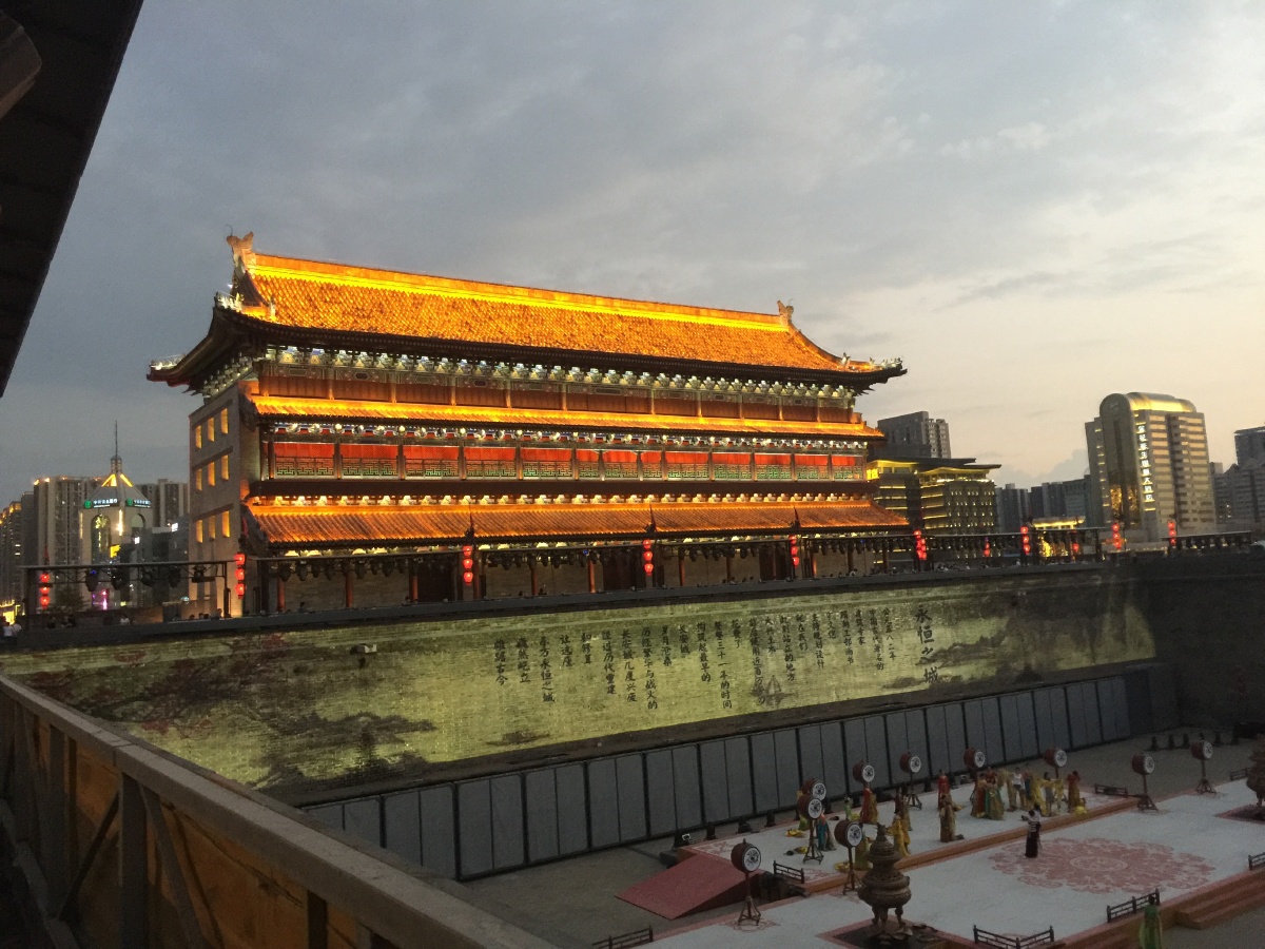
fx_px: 1060
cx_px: 632
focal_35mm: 29
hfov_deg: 61.7
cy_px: 474
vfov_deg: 48.2
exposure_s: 1/10
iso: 100
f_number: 2.2
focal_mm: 4.15
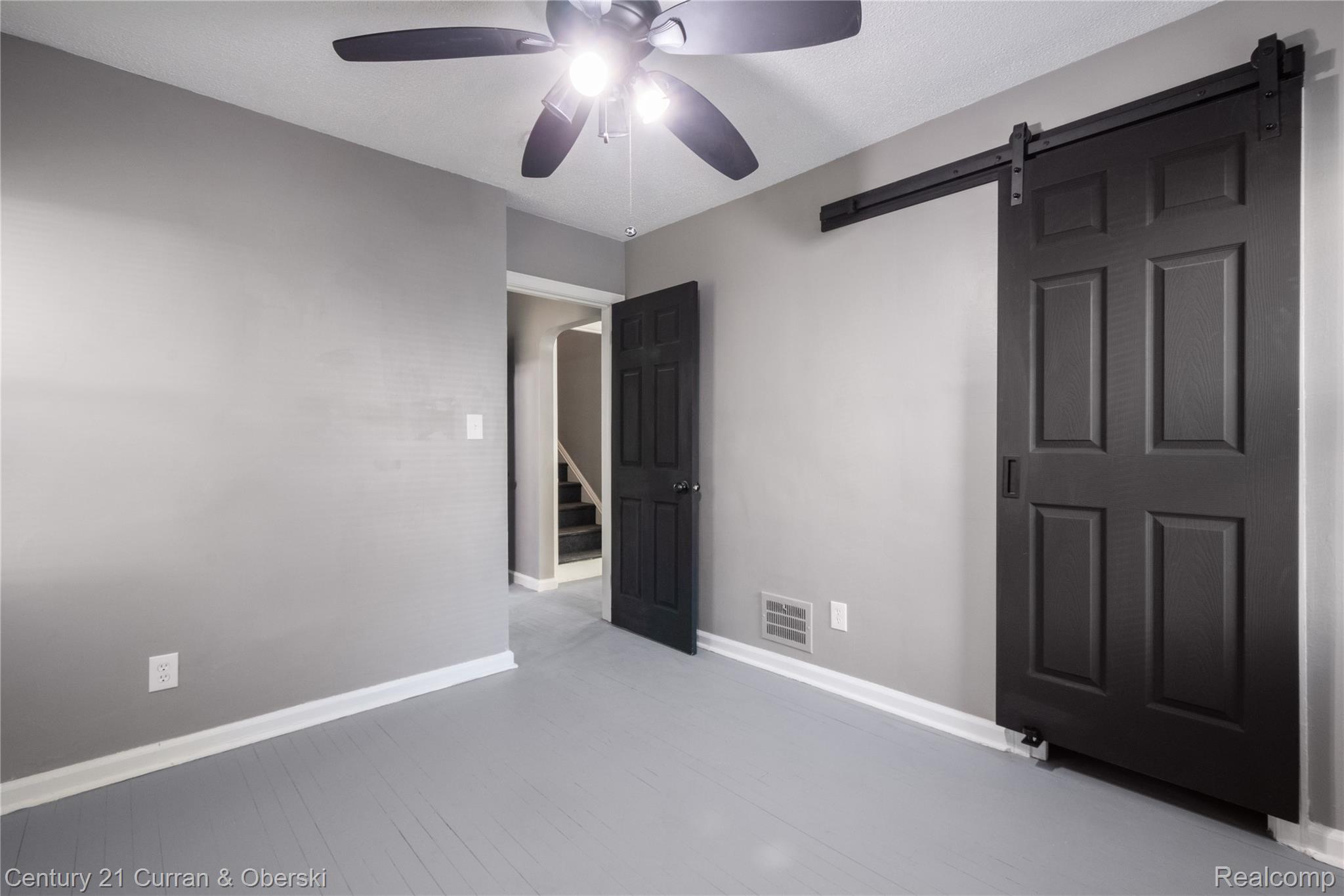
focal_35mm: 15
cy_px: 448
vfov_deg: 77.3
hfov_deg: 100.4
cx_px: 672
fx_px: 560
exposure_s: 1/2
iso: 400
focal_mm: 10
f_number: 11
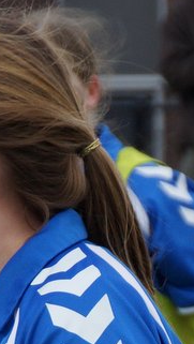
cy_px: 401
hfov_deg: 2.4
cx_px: -72
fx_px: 4573
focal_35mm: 501
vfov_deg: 4.3
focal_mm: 100
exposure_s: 1/1000
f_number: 7.1
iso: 400
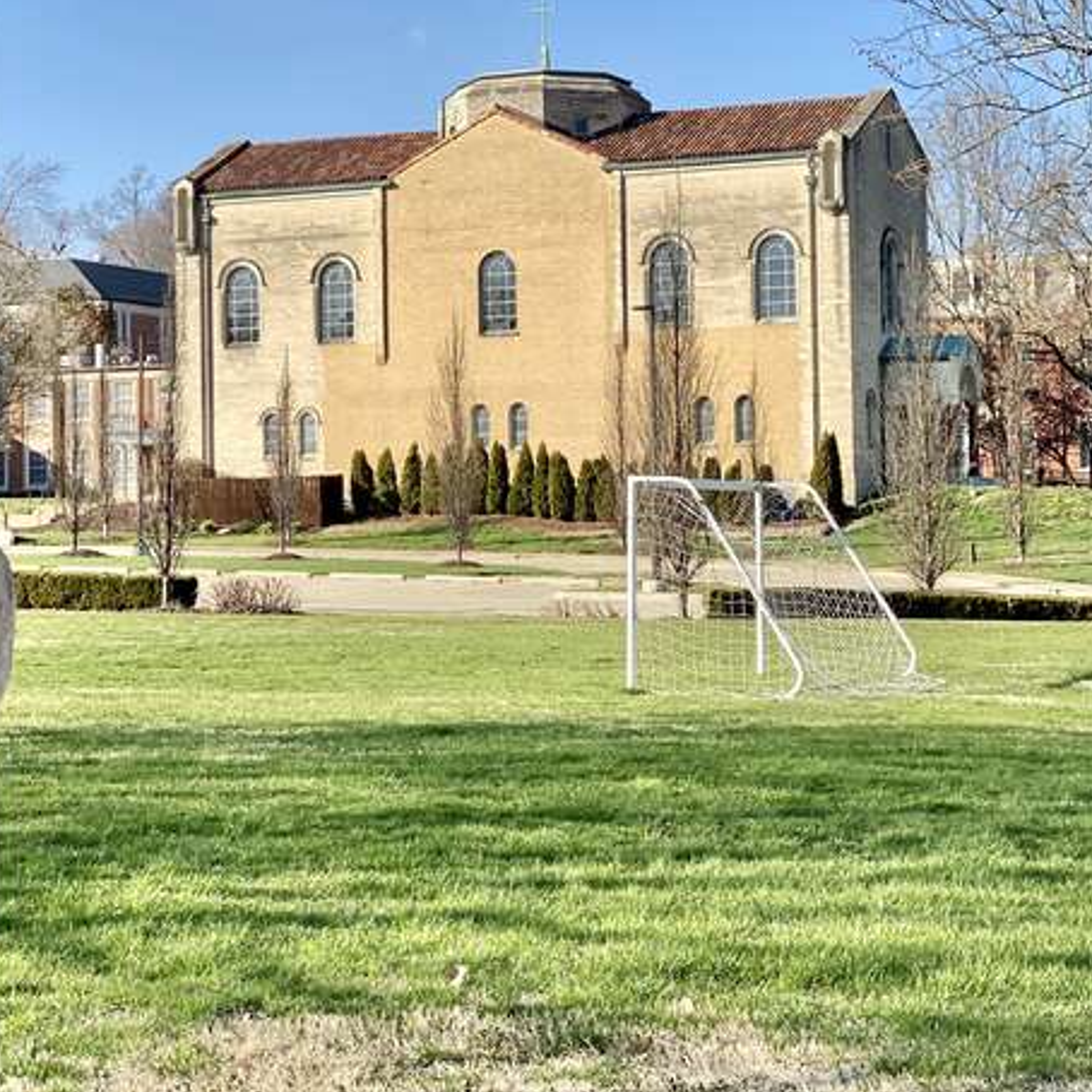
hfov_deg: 21.4
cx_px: 560
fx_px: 2891
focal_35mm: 81
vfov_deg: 21.4
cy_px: 431
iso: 20
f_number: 2
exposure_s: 1/978
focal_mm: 6
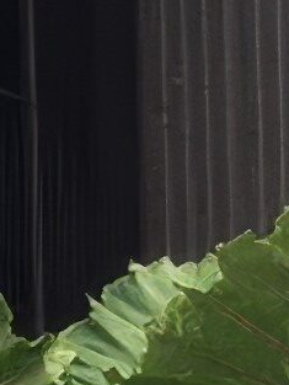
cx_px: 455
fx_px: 1924
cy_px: 596
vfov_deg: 10.9
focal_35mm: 173
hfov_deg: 8.4
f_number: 2.2
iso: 25
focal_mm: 4.2
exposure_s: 1/60
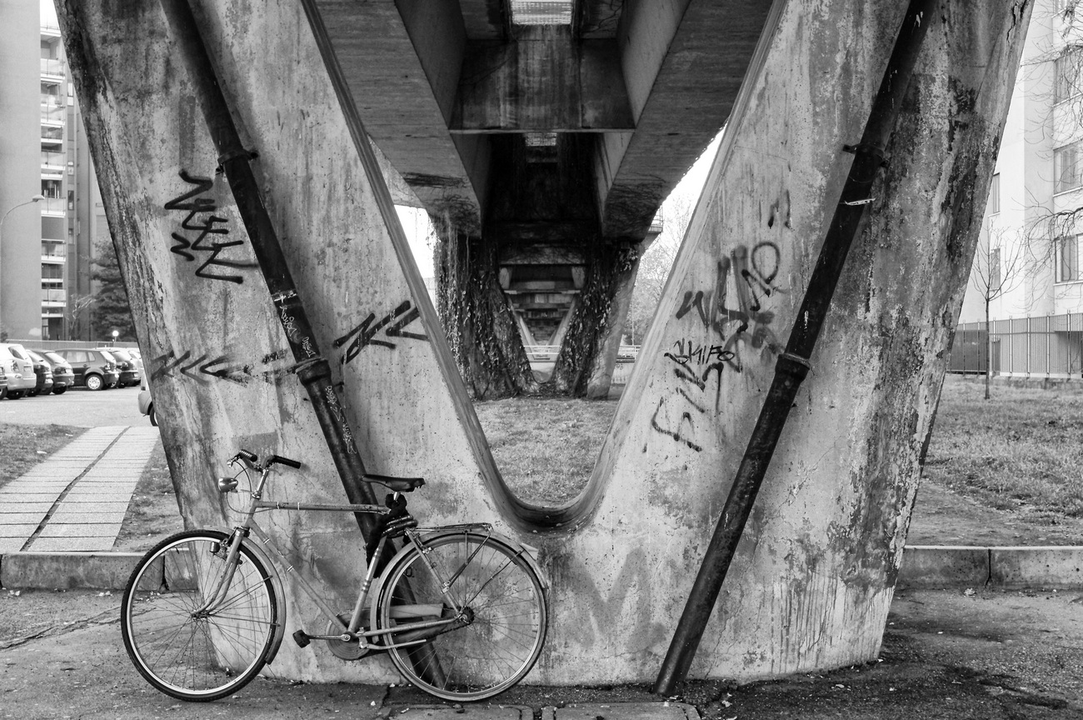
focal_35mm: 46
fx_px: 1382
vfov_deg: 29.2
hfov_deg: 42.8
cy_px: 360
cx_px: 542
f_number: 7.1
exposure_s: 1/10
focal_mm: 31
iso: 1600
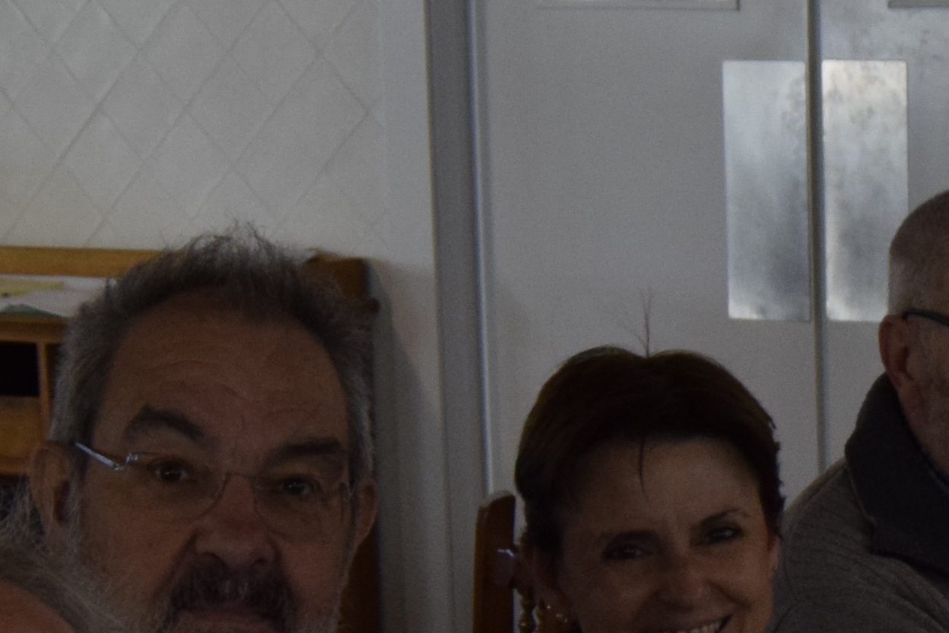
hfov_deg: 12.6
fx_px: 4139
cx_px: 1261
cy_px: 663
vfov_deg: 8.7
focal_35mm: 157
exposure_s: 1/60
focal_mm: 22
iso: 800
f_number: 6.3
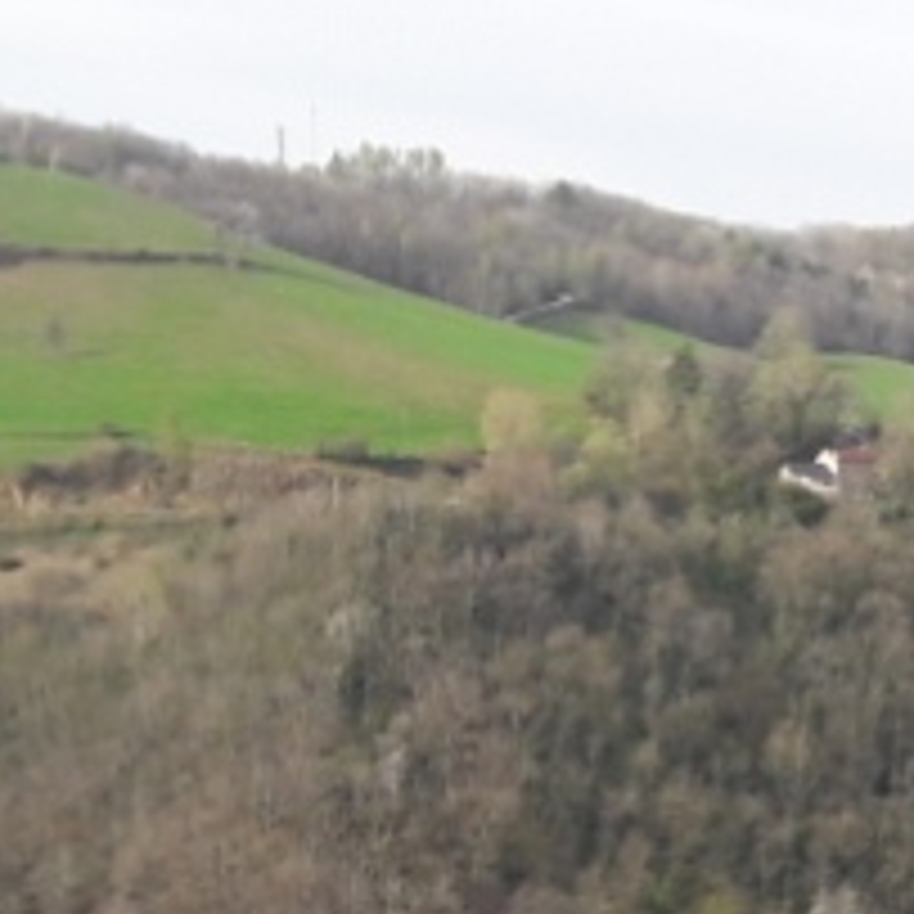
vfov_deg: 13.7
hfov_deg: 13.7
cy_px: 982
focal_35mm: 125
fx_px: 3734
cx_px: 968
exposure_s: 1/900
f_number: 1.9
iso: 40
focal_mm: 3.7
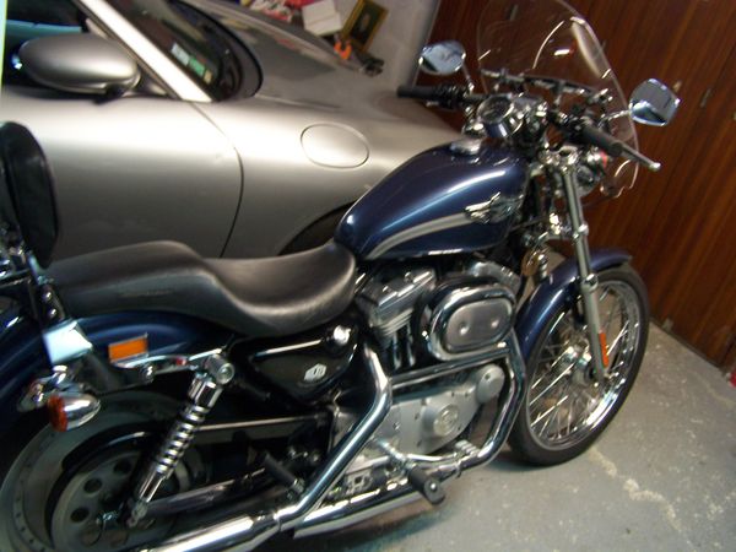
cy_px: 276
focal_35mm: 38
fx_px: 808
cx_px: 368
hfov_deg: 49.0
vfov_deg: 37.7
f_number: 2.8
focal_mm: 6.3
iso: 160
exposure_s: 1/8
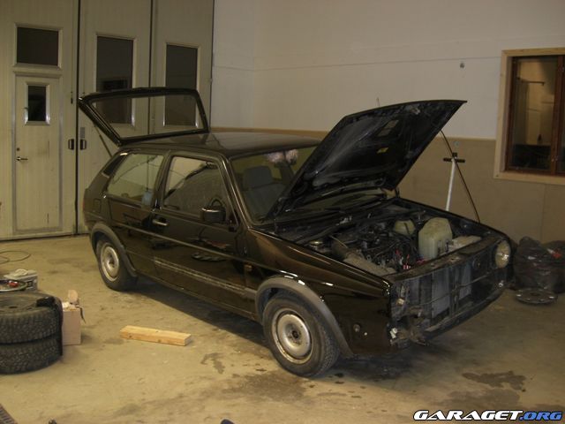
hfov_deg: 49.0
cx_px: 282
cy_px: 212
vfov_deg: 37.7
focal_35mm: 38
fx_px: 620
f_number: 2.8
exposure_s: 1/30
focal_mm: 7.9
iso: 200
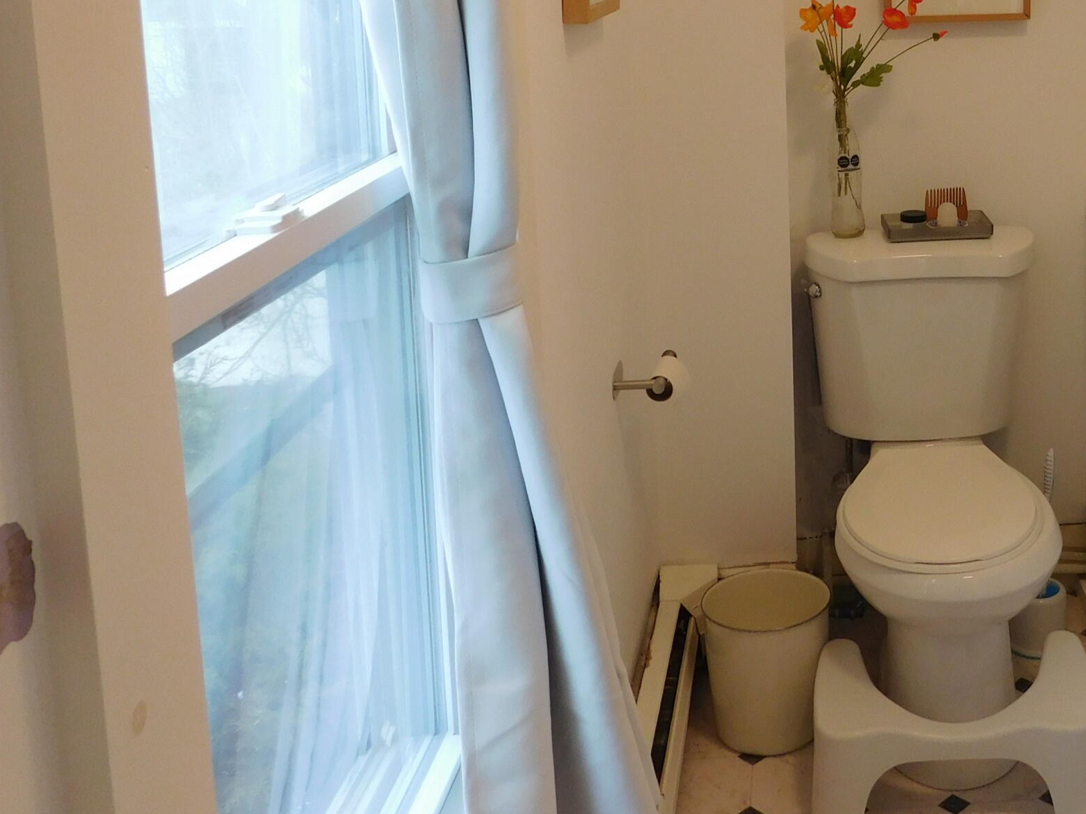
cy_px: 119
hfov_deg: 40.3
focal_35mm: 44
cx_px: 941
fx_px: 1380
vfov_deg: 31.7
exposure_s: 1/50
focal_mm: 4
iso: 125
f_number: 3
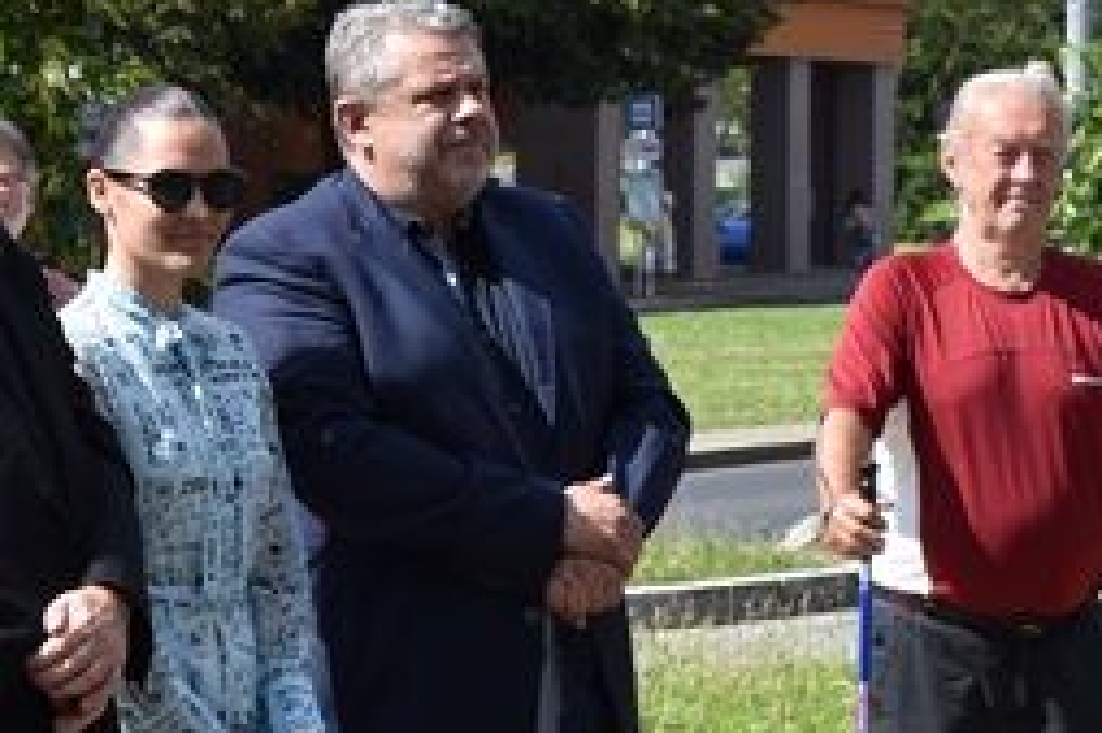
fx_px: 7403
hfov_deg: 8.4
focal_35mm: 242
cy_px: 870
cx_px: -208
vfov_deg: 5.6
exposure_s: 1/320
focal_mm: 40
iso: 100
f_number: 9
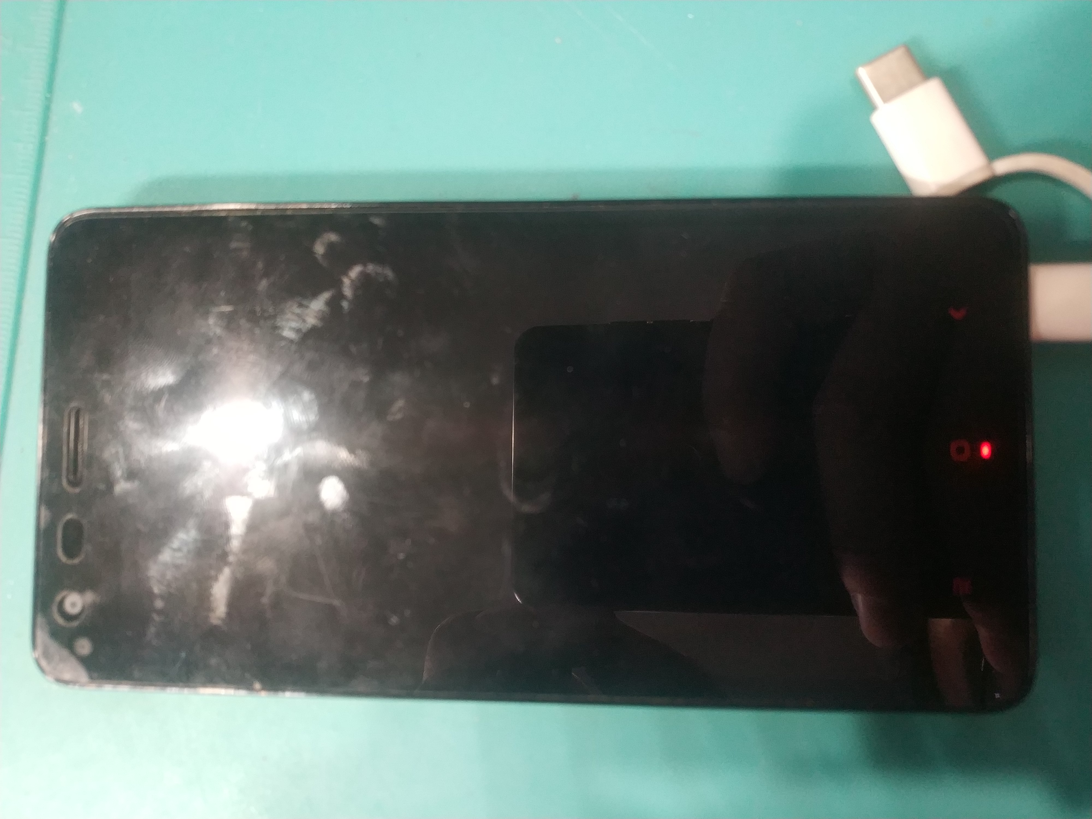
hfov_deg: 56.8
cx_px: 546
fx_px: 1009
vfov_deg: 44.2
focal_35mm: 32
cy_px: 410
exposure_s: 1/17
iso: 409
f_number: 2
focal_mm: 4.5
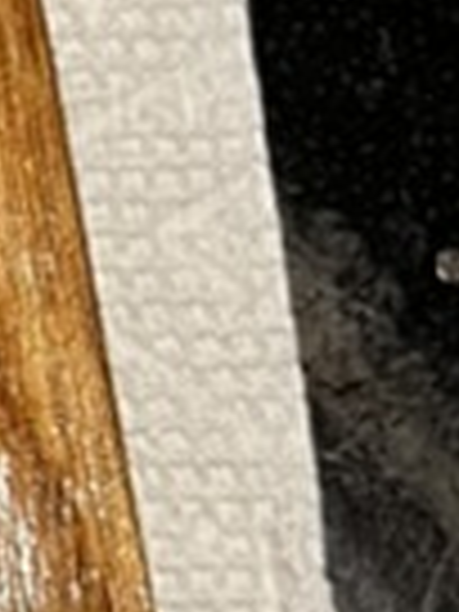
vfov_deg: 10.1
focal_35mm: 196
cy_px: 418
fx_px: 3465
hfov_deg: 6.4
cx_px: -1260
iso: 400
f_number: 1.6
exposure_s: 1/60
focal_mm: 5.1
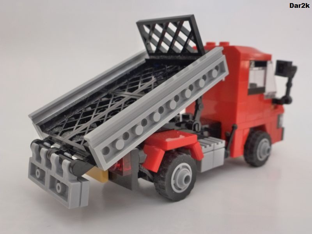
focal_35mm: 33
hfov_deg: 55.4
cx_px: 156
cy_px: 117
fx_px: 297
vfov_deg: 42.9
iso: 400
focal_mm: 5.9
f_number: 3.6
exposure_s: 1/20
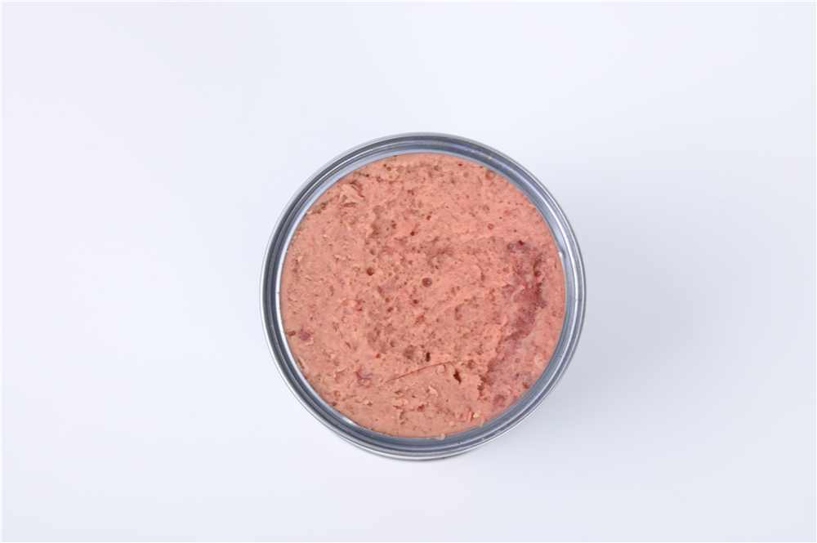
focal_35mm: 120
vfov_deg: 11.4
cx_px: 408
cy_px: 272
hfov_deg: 17.1
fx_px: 2721
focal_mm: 120
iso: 125
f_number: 11
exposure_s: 1/125
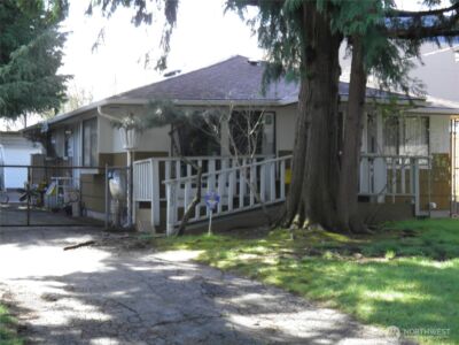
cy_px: 172
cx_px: 230
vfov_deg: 26.6
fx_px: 729
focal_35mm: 55
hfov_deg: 34.9
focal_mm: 10
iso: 50
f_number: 3.6
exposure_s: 1/50
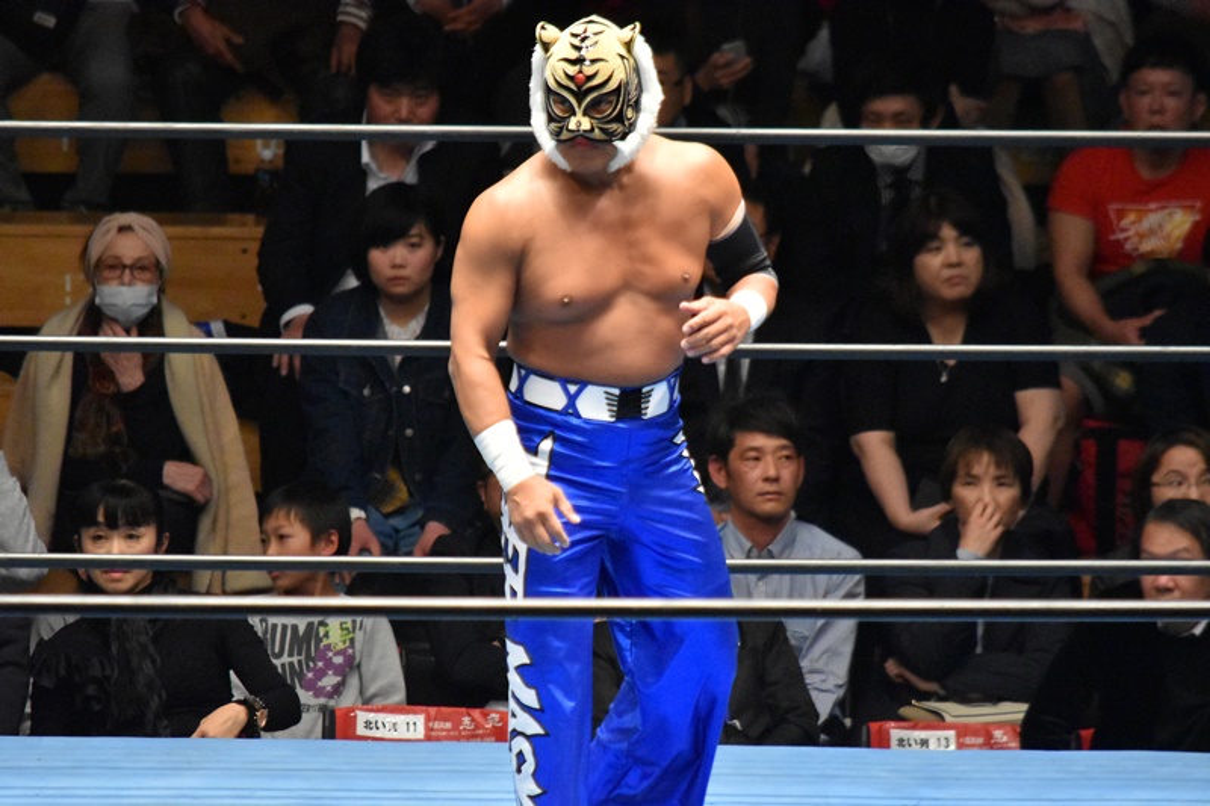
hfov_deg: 4.6
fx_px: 15121
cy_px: 403
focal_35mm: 450
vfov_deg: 3.1
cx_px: 605
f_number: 5.6
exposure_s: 1/500
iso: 4500
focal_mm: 300
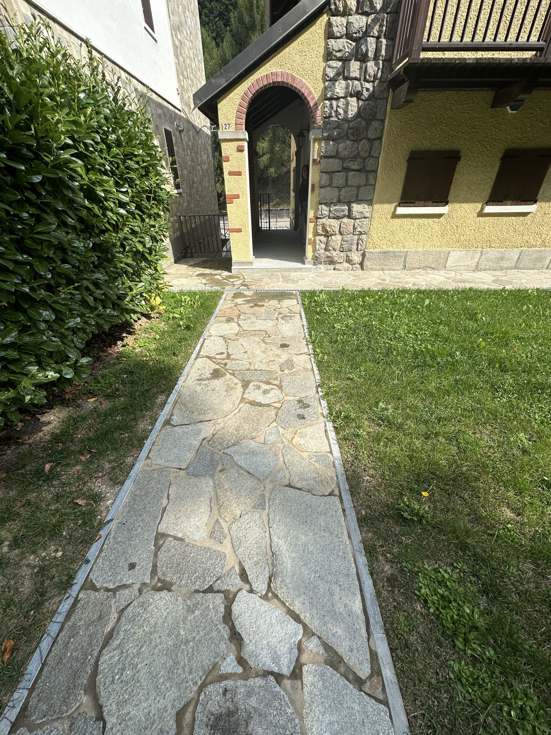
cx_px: 276
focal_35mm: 14
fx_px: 297
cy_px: 368
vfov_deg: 102.1
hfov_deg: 85.7
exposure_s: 1/1575
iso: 40
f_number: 2.2
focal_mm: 2.22
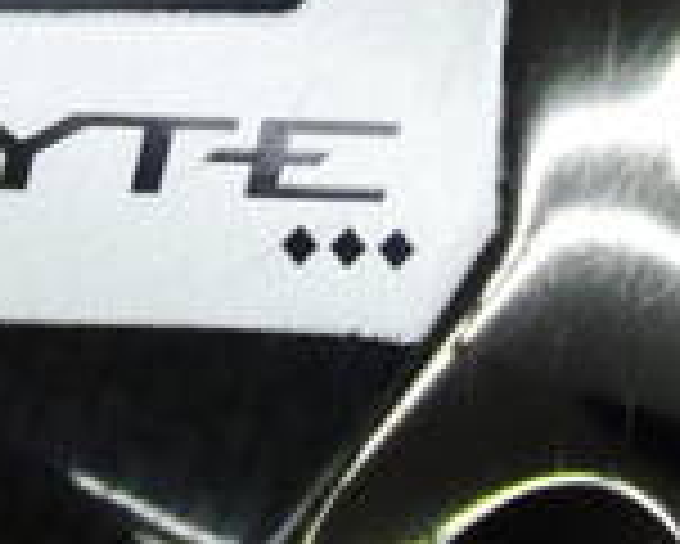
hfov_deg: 12.6
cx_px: 333
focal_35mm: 153
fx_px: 3081
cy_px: 45
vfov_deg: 10.1
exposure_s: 1/80
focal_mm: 6.42
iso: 250
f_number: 3.6
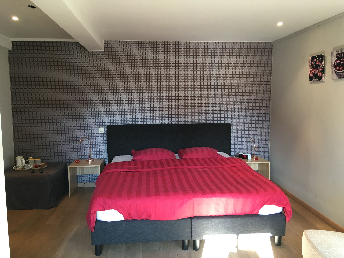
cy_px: 129
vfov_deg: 48.2
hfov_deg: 61.7
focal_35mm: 29
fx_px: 288
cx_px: 172
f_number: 2.2
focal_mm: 4.15
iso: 100
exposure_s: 1/33
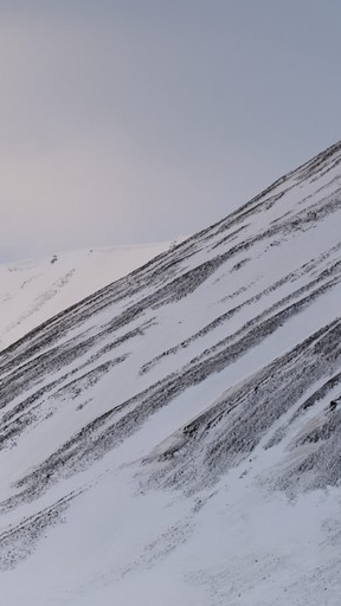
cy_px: 379
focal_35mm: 366
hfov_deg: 3.3
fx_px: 5883
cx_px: -514
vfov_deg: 5.9
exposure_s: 1/250
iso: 400
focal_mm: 112
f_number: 8
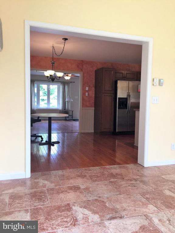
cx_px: 88
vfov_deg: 61.7
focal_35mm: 29
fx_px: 195
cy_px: 116
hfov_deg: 48.2
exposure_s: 1/40
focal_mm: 4.15
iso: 32
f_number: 2.2
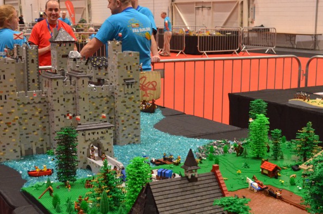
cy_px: 143
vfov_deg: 22.4
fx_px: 537
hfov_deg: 33.5
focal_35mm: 60
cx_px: 168
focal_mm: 24
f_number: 4
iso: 3200
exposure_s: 1/60
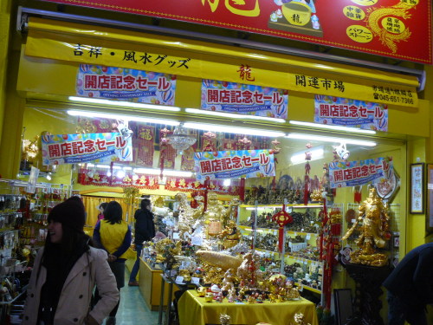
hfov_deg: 51.4
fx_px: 450
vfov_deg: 39.7
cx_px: 216
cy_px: 162
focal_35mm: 36
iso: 200
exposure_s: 1/60
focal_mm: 6
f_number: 2.8
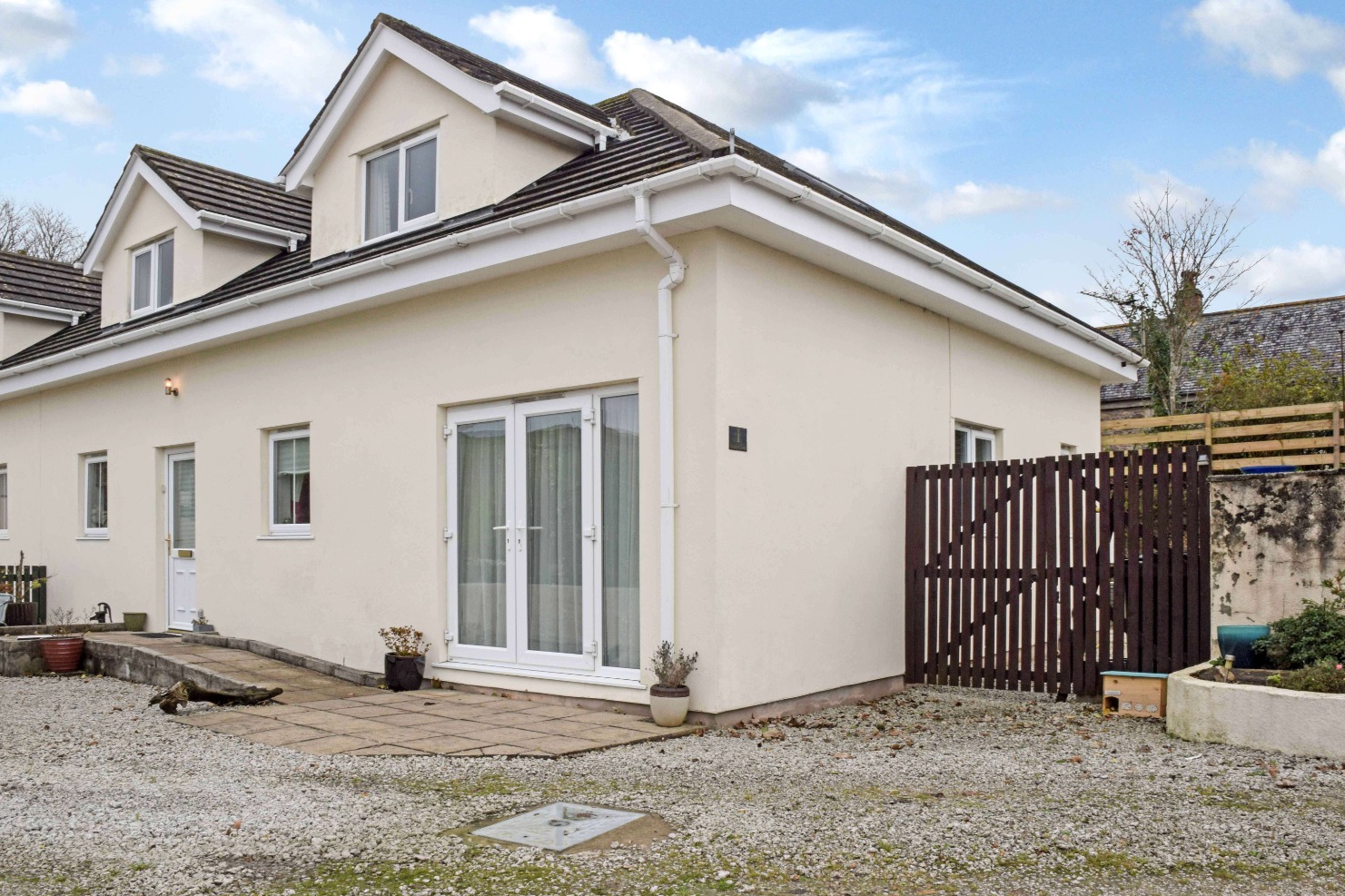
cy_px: 436
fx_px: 1046
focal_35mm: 28
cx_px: 655
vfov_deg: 46.4
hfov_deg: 65.5
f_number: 13
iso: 400
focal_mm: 18
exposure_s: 1/125
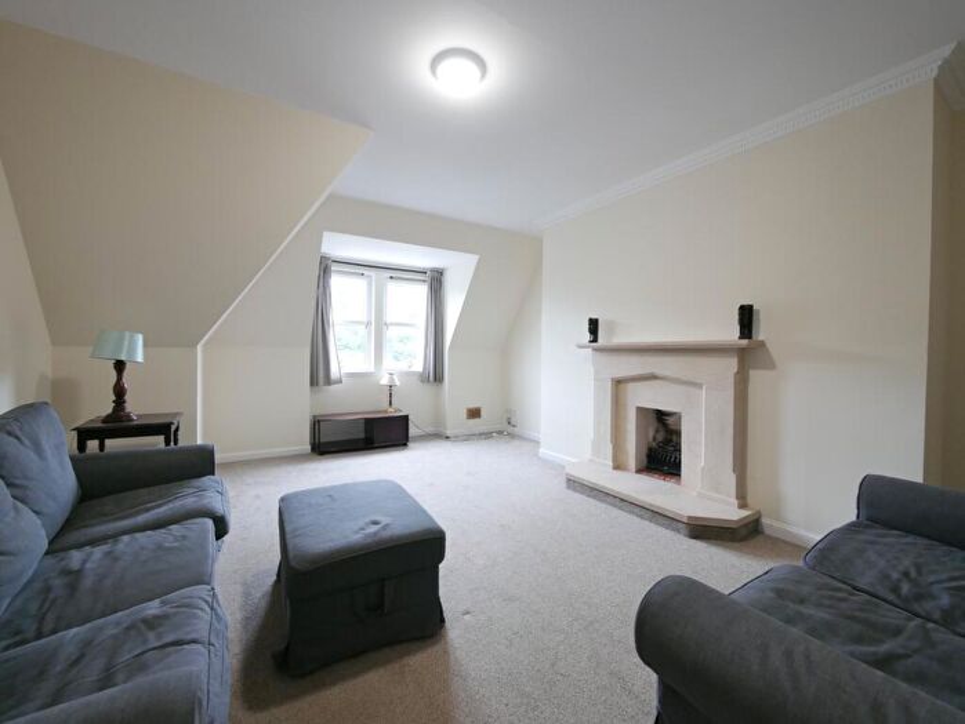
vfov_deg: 85.7
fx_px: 390
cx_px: 482
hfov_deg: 102.0
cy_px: 362
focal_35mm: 14
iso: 1000
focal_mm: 7
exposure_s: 1/60
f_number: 4
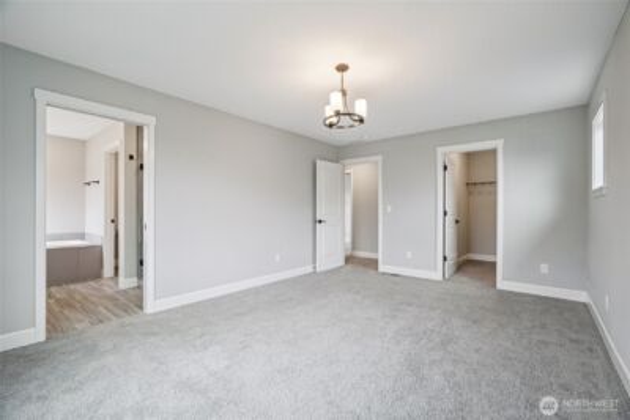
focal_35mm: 16
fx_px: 280
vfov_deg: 73.8
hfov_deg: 96.7
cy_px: 210
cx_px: 315
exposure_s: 1/10
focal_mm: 16
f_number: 8
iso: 400
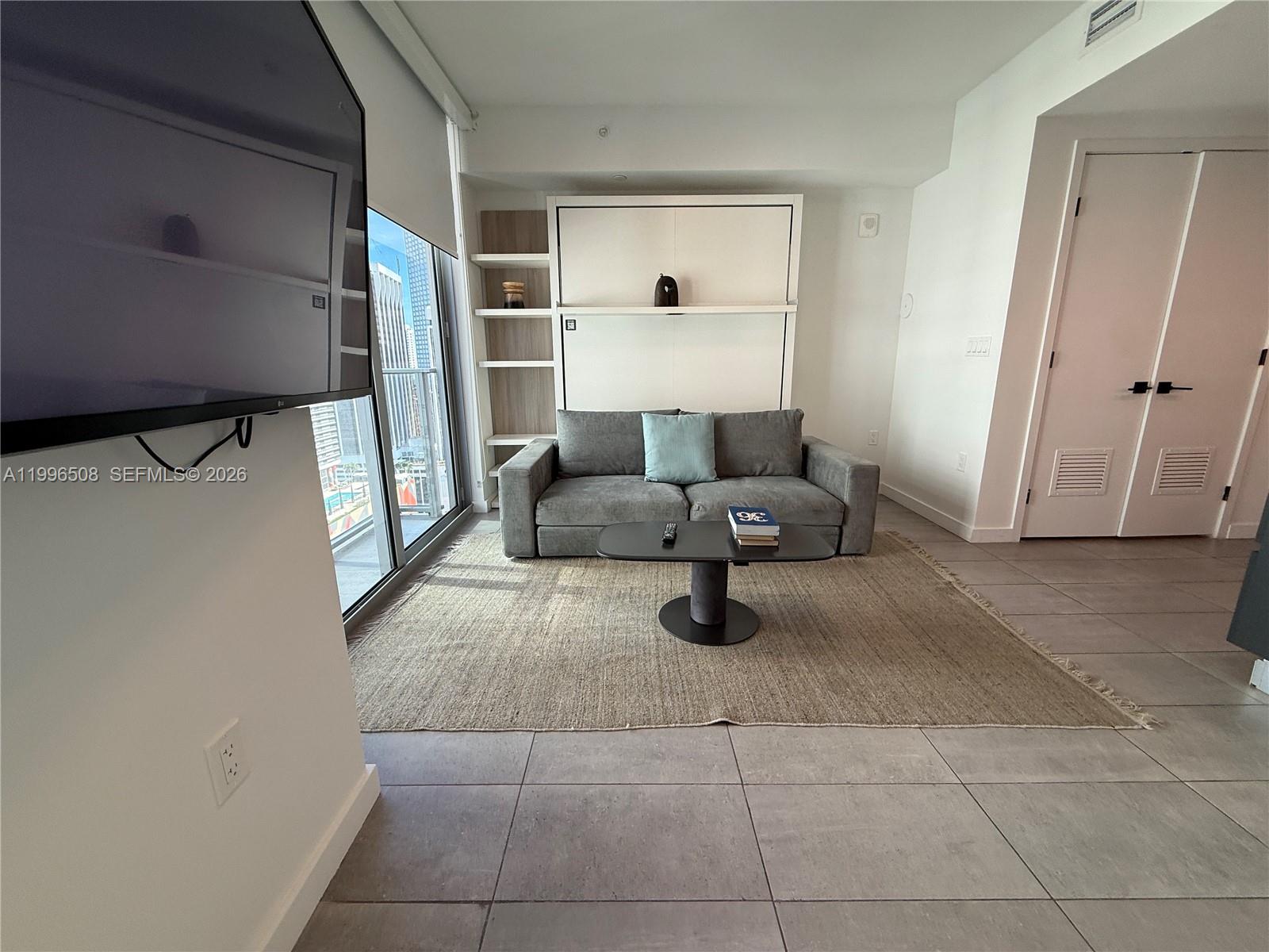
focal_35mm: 14
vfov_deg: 85.7
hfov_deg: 102.1
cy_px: 476
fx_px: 513
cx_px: 634
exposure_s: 1/133
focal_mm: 2.22
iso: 64
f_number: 2.2
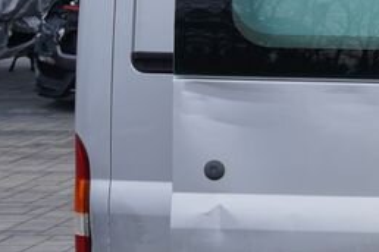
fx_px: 1421
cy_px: 67
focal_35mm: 135
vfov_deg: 10.1
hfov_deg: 13.4
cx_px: 714
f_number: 6.3
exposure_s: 1/200
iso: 100
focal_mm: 34
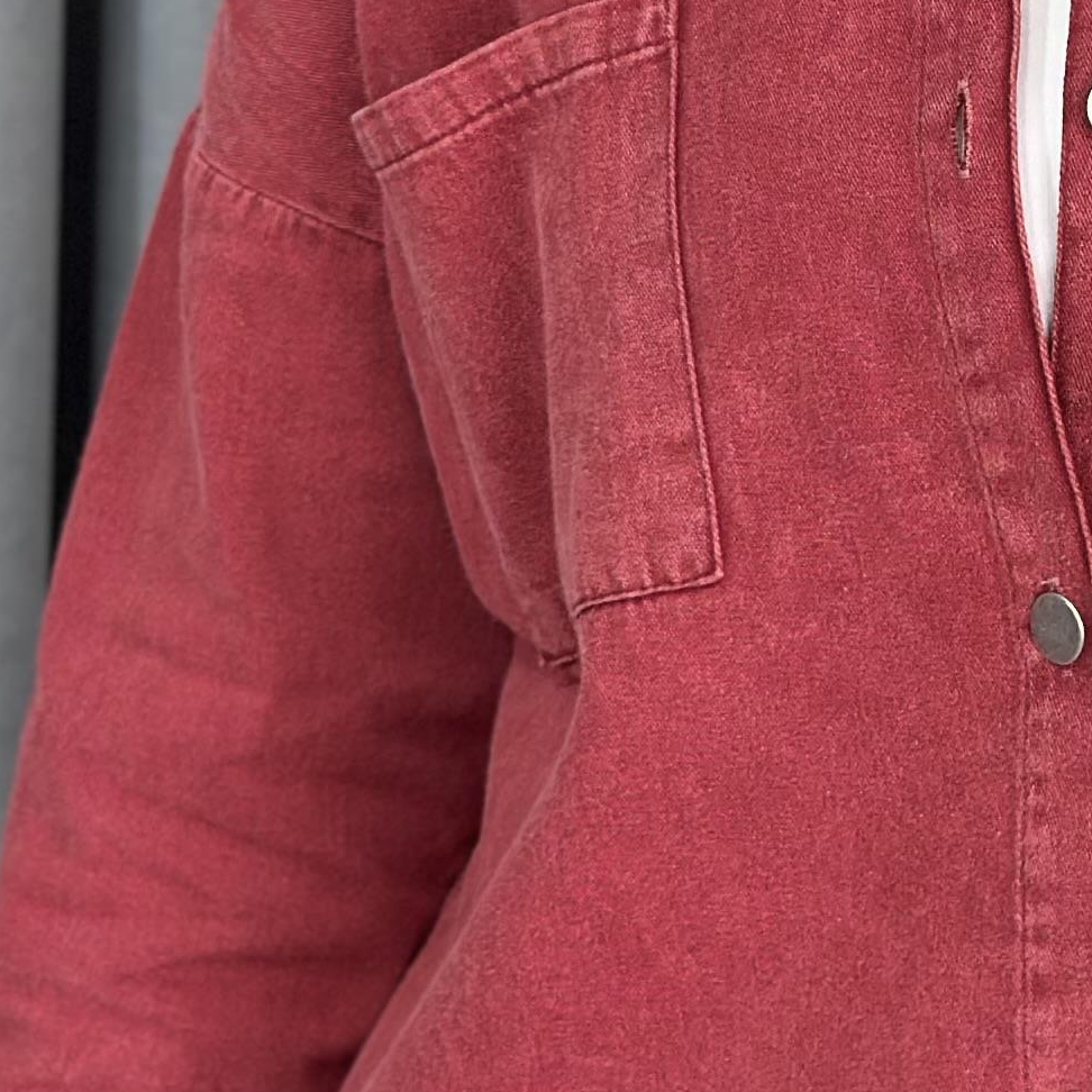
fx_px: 6282
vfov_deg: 9.9
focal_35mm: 176
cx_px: 1119
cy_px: 84
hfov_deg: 9.9
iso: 64
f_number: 1.78
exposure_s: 1/100
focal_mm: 6.86
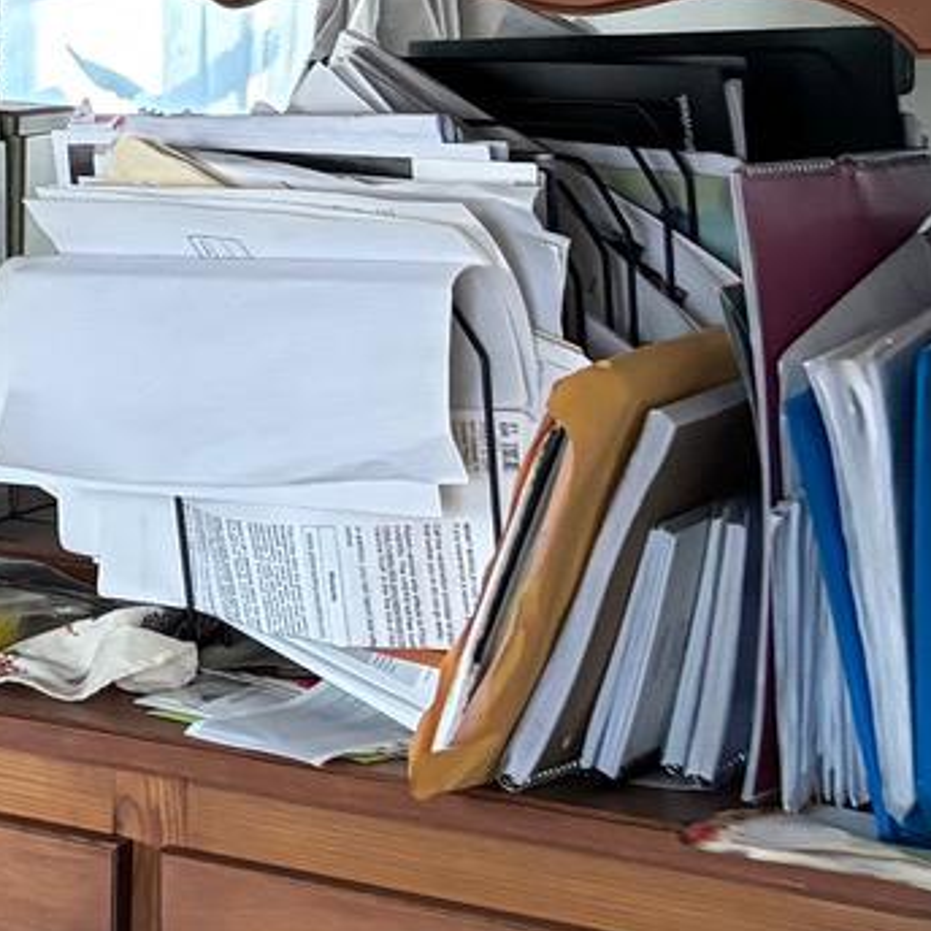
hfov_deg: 10.6
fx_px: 4169
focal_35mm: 137
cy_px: -273
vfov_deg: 12.4
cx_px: -1443
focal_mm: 5.96
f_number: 1.6
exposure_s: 1/60
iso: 320
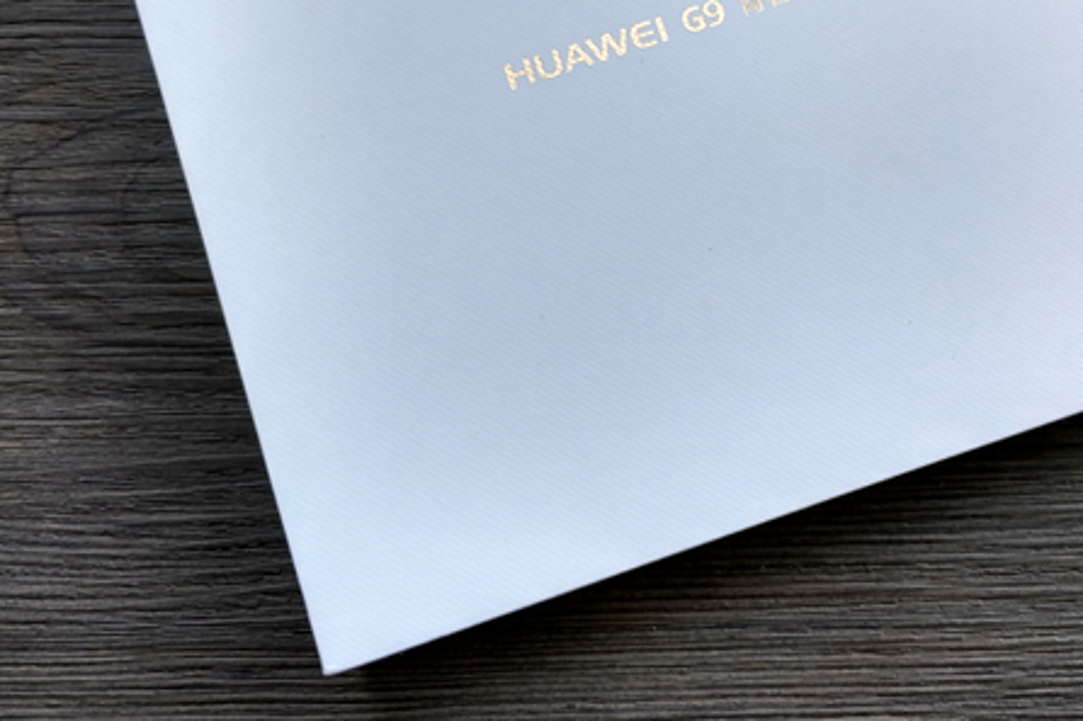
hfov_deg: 35.5
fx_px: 1684
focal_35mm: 56
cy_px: 100
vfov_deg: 23.6
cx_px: 675
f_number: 2
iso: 100
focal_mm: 4.12
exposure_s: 1/172
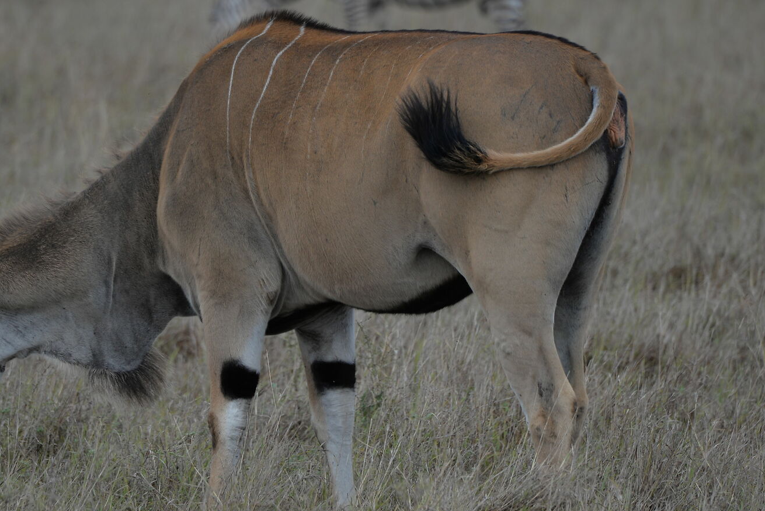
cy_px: 244
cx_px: 336
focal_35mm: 733
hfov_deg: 2.8
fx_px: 15579
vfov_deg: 1.9
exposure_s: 1/500
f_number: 5.6
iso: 100
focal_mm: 400
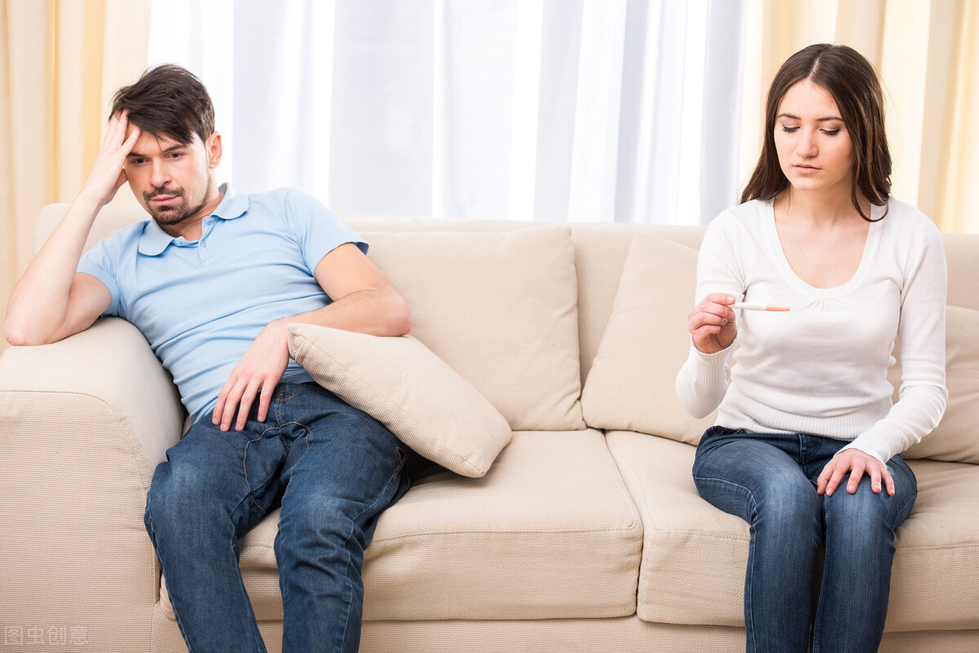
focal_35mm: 92
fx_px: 2503
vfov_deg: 14.9
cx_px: 490
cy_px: 326
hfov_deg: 22.1
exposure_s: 1/100
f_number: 4.5
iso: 400
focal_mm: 92
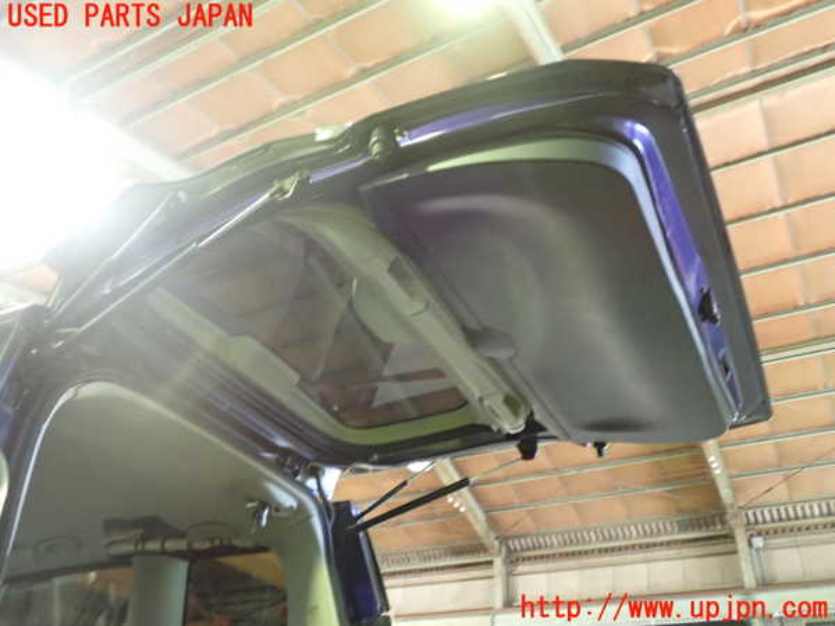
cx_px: 418
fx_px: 724
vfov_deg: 46.8
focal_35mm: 30
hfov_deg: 60.0
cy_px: 313
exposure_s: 1/25
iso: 800
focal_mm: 5.4
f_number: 2.3
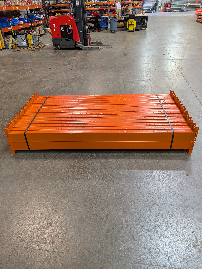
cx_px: 101
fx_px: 186
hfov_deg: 56.9
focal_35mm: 24
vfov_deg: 71.5
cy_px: 134
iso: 25
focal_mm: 6.9
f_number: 1.68
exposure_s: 1/30
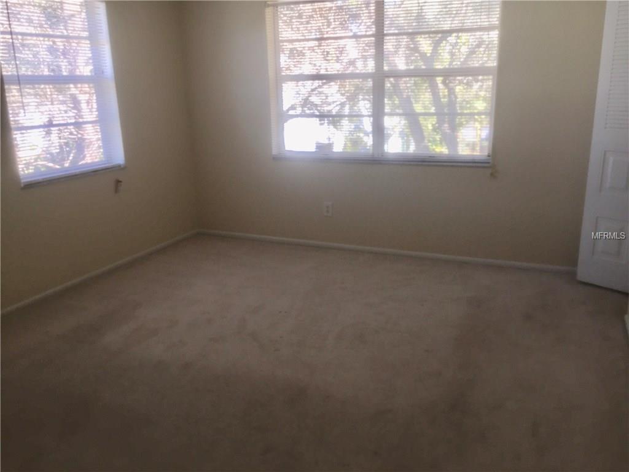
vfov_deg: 48.2
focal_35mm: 29
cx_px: 314
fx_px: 527
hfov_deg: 61.7
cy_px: 236
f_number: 2.2
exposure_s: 1/82
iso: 32
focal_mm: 4.15
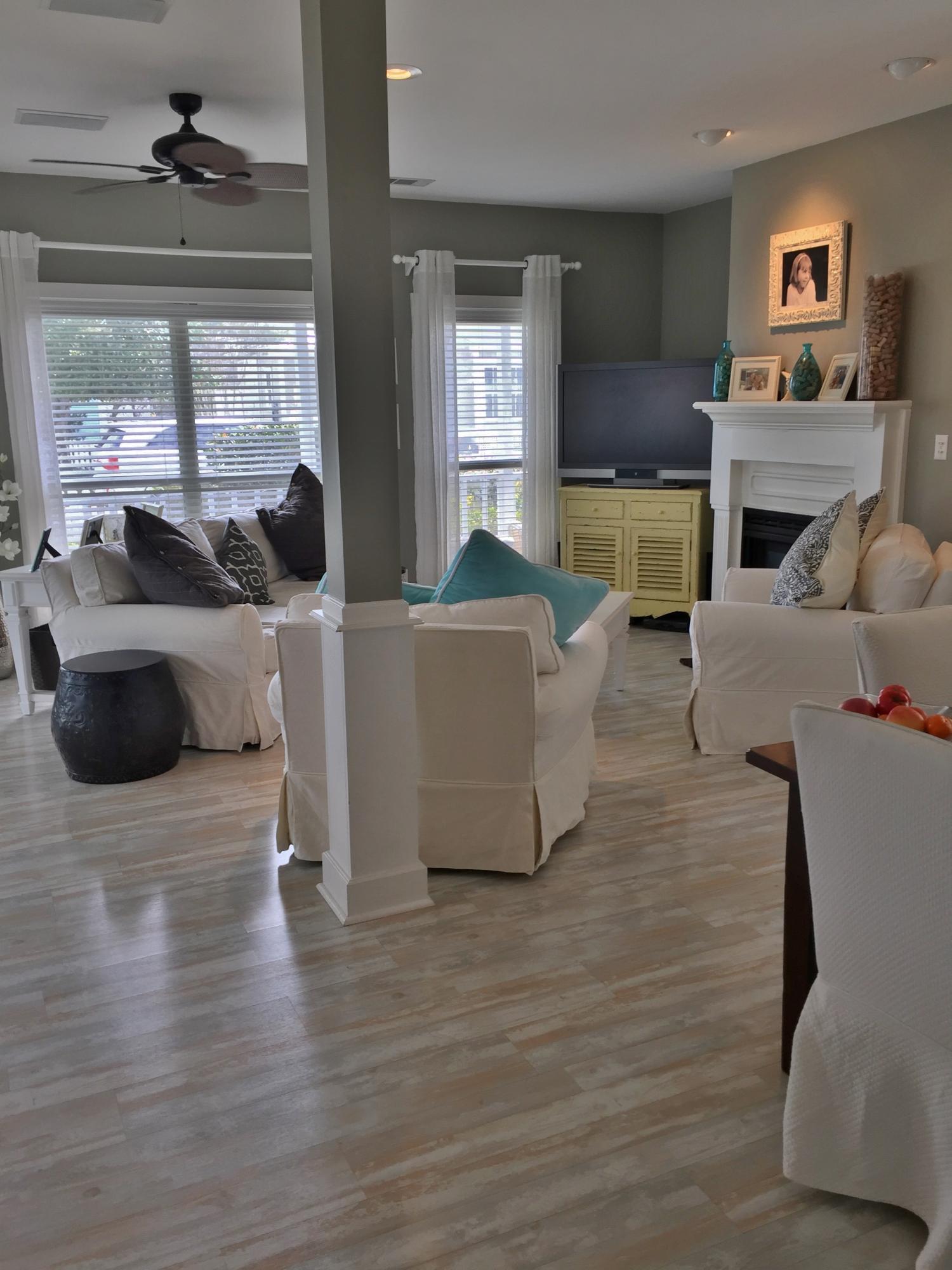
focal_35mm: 29
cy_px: 635
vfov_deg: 61.7
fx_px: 1063
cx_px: 476
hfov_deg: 48.2
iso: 32
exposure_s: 1/60
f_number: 2.2
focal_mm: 4.15
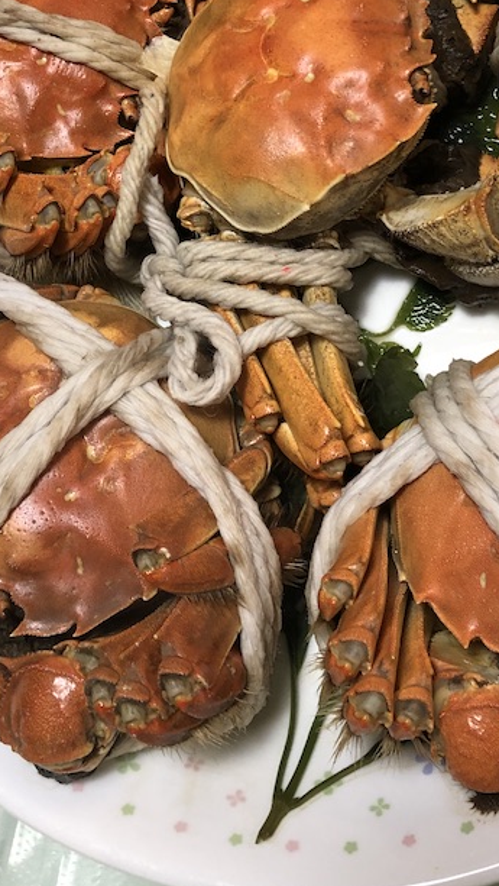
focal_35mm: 51
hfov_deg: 23.5
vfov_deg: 39.5
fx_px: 1198
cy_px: 224
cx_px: 315
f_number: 1.8
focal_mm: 4
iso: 40
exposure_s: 1/24
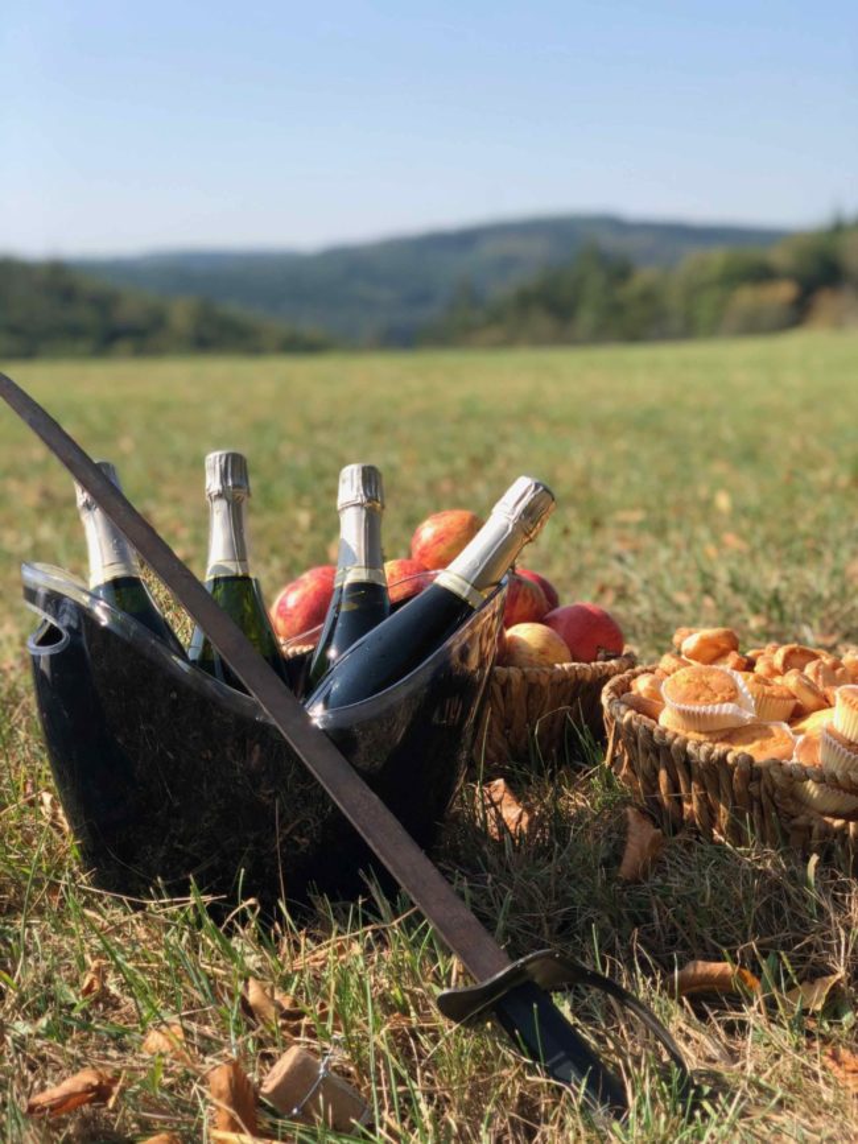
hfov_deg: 28.0
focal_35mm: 52
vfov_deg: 36.8
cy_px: 572
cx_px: 429
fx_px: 1719
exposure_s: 1/665
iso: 16
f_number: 2.4
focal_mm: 6
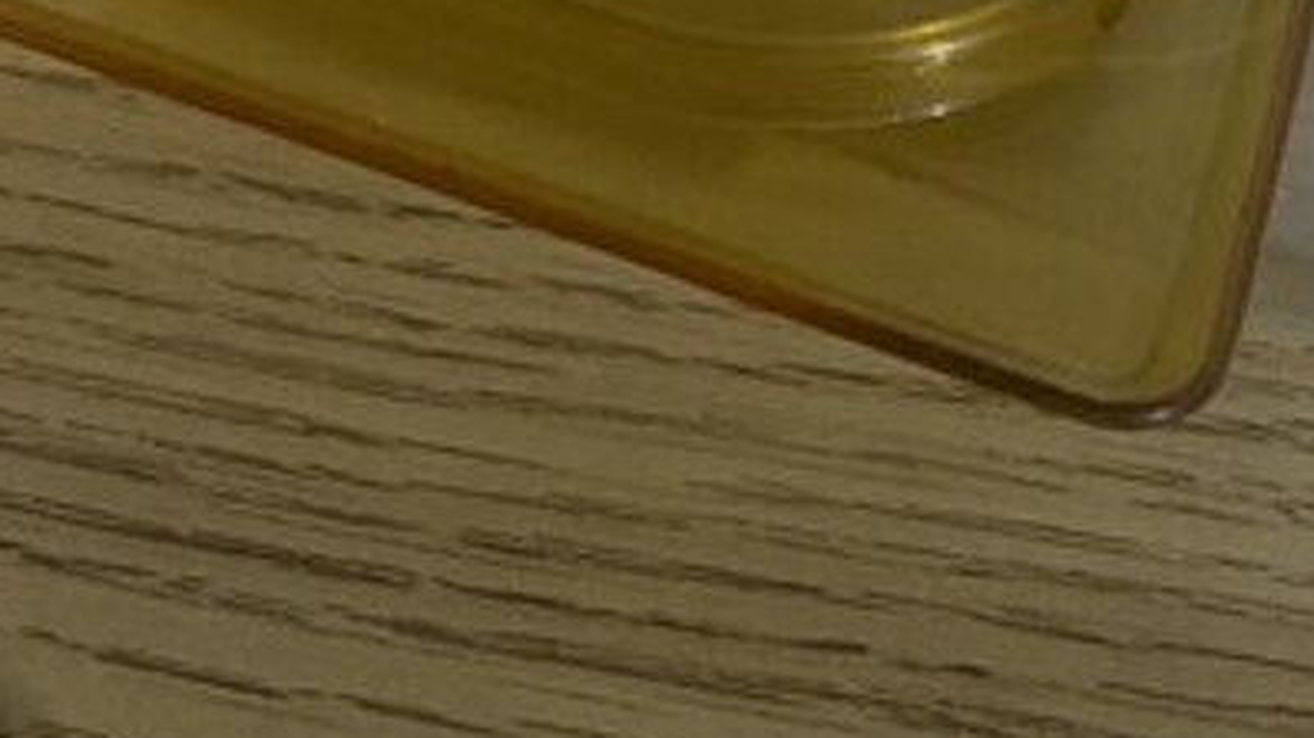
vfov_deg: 18.7
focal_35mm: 58
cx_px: 715
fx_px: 2020
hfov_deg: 36.0
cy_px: -309
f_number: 1.8
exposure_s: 1/60
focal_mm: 4.25
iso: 500
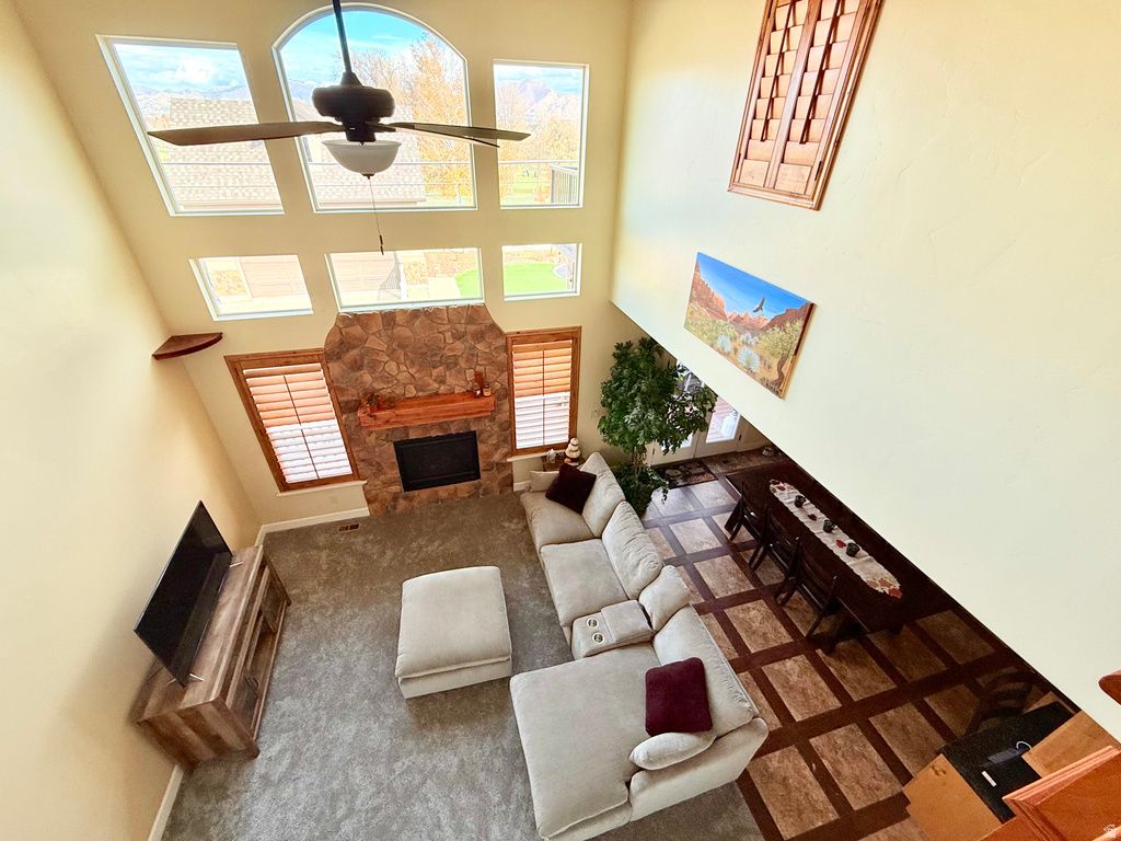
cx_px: 560
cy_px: 420
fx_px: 453
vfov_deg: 85.7
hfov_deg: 102.1
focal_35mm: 14
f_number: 2.2
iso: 40
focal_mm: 2.22
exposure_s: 1/106
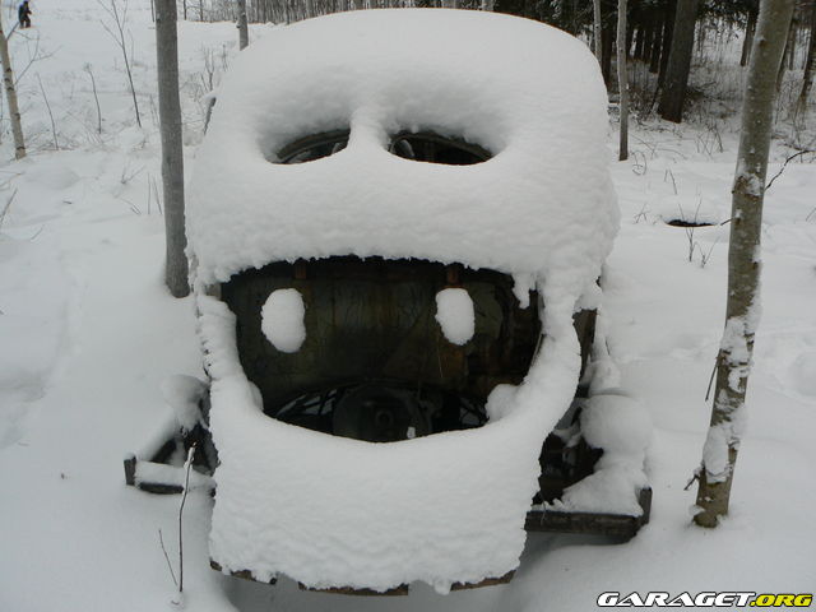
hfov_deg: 51.4
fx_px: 849
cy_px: 306
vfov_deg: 39.7
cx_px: 408
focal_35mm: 36
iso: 80
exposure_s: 1/60
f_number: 4
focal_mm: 6
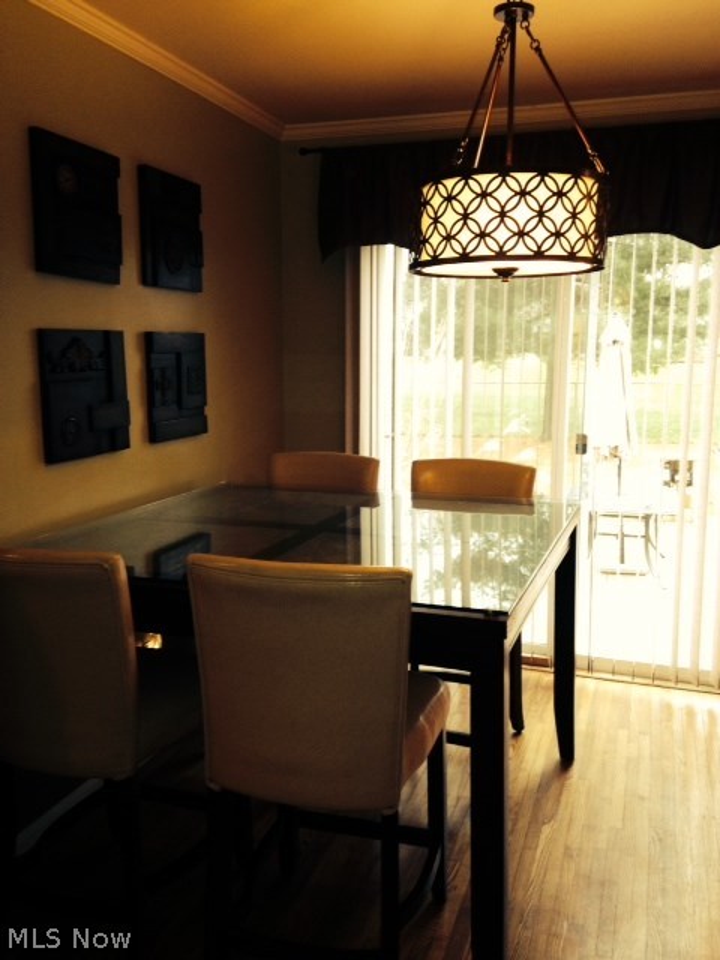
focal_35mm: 33
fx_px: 915
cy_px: 480
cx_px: 360
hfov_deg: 42.9
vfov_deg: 55.4
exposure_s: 1/20
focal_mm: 4.12
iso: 125
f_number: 2.4
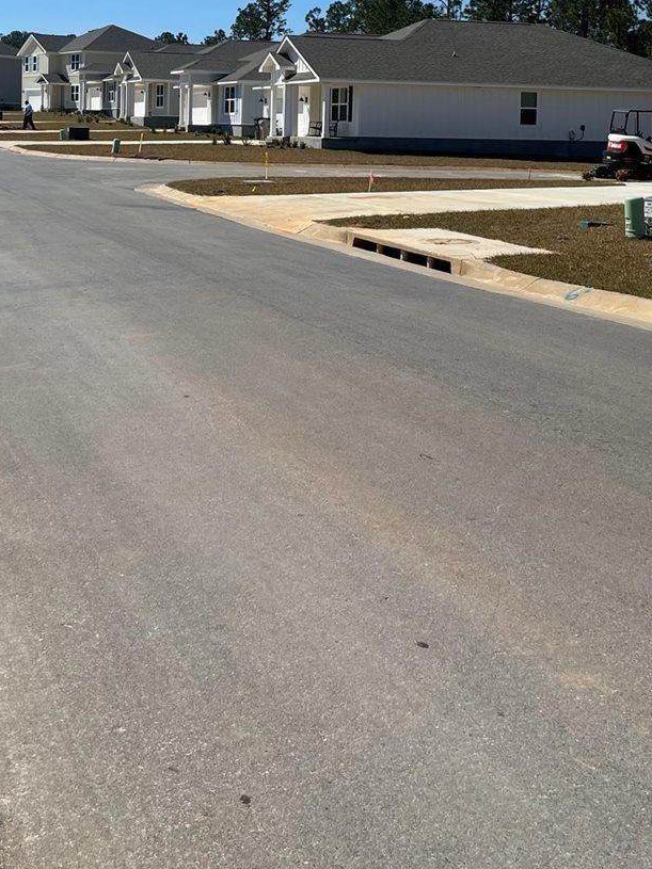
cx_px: 202
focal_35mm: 49
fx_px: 1231
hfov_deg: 29.4
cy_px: 164
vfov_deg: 37.4
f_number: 1.6
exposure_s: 1/6579
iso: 32
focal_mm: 5.1
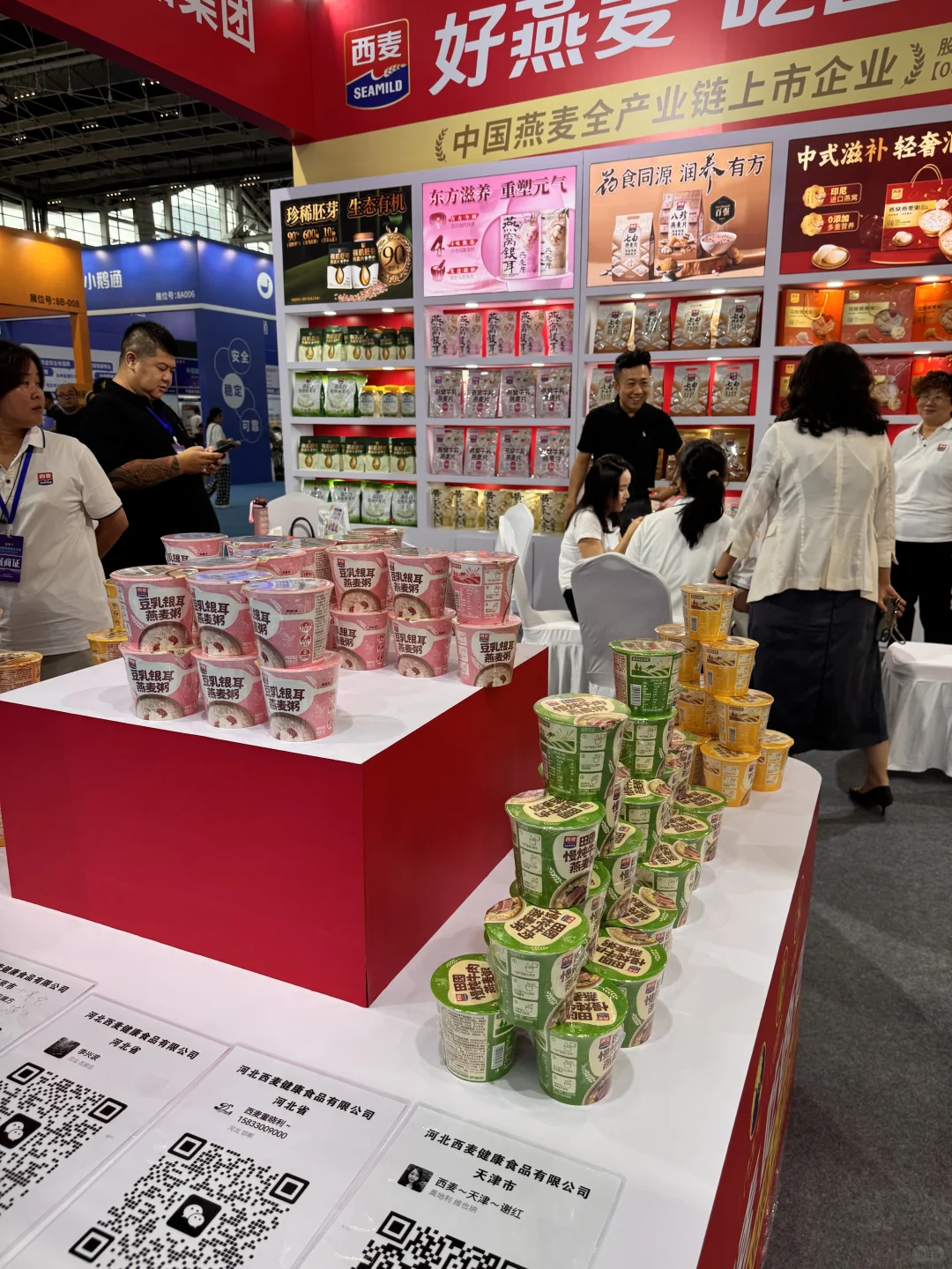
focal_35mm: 24
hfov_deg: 56.8
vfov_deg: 71.6
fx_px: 880
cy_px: 634
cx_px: 476
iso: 64
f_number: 1.78
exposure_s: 1/100
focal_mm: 6.76
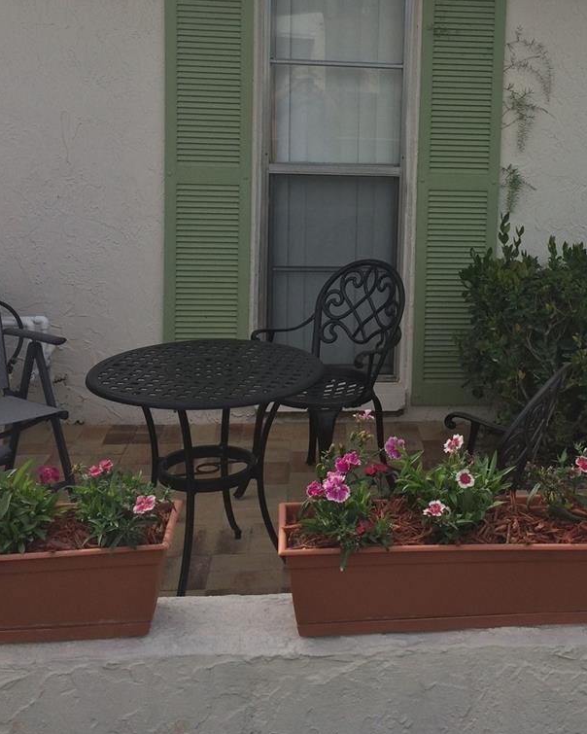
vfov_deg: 40.3
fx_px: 977
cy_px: 208
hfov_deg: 33.0
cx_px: 419
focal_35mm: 45
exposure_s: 1/1866
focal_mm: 4.15
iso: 32
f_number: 2.2
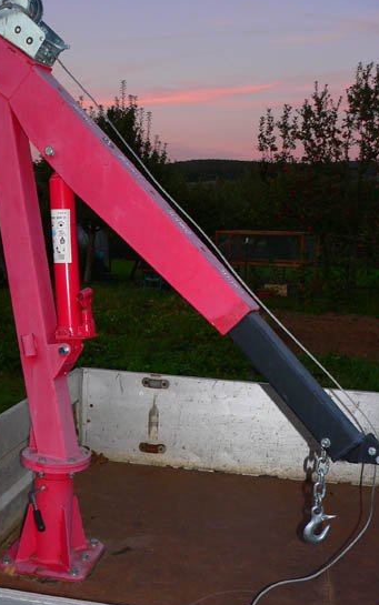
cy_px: 293
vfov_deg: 47.2
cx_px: 146
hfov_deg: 30.5
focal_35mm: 42
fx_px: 694
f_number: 2.8
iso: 100
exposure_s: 1/60
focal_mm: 6
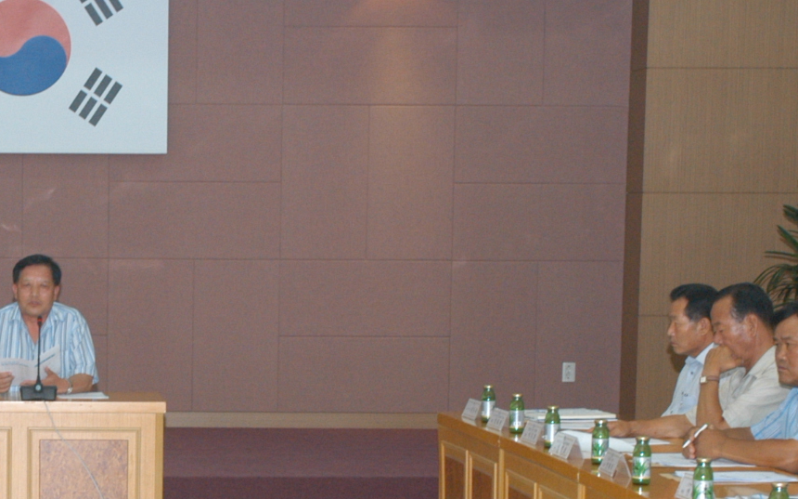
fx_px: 2681
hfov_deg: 16.6
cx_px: 8
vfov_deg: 10.5
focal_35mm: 123
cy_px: 509
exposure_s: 1/60
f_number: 7.1
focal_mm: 31
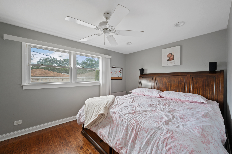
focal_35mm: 14
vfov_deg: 81.1
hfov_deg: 104.3
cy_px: 77
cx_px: 116
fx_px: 90
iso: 400
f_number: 10
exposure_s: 1/8
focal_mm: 14
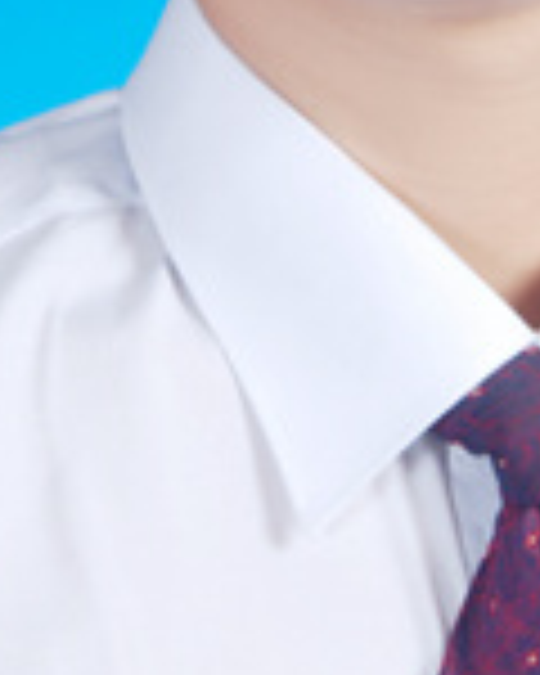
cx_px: 425
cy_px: -238
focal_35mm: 281
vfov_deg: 6.8
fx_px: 5608
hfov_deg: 5.5
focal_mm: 55
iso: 125
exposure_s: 1/60
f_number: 8
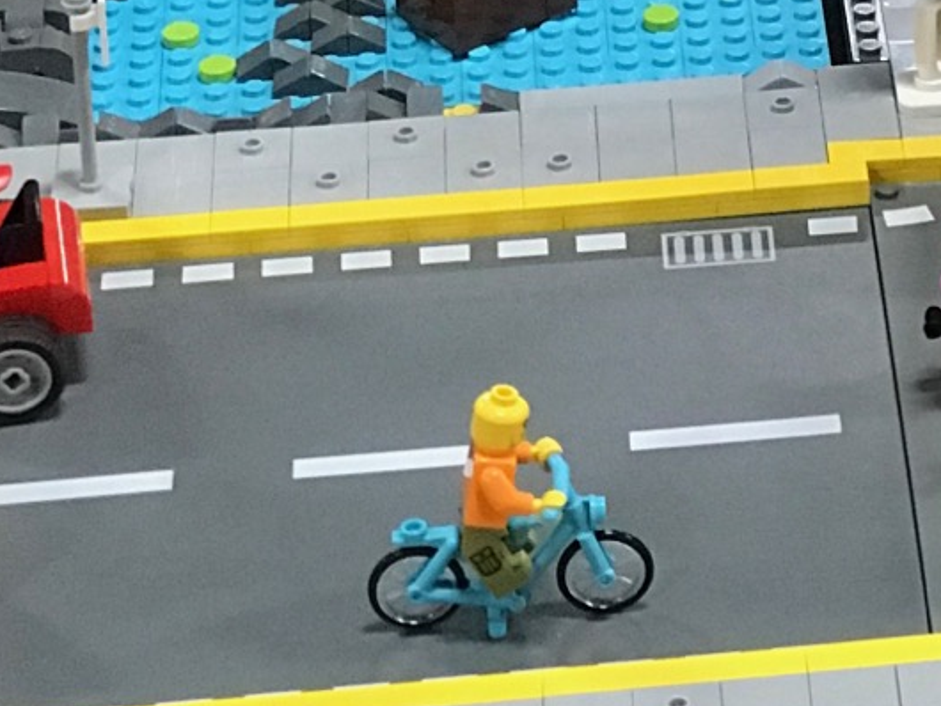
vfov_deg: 6.7
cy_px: -596
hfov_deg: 8.9
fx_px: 5847
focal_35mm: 215
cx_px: 1481
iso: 200
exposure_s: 1/60
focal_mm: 6.6
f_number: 2.8
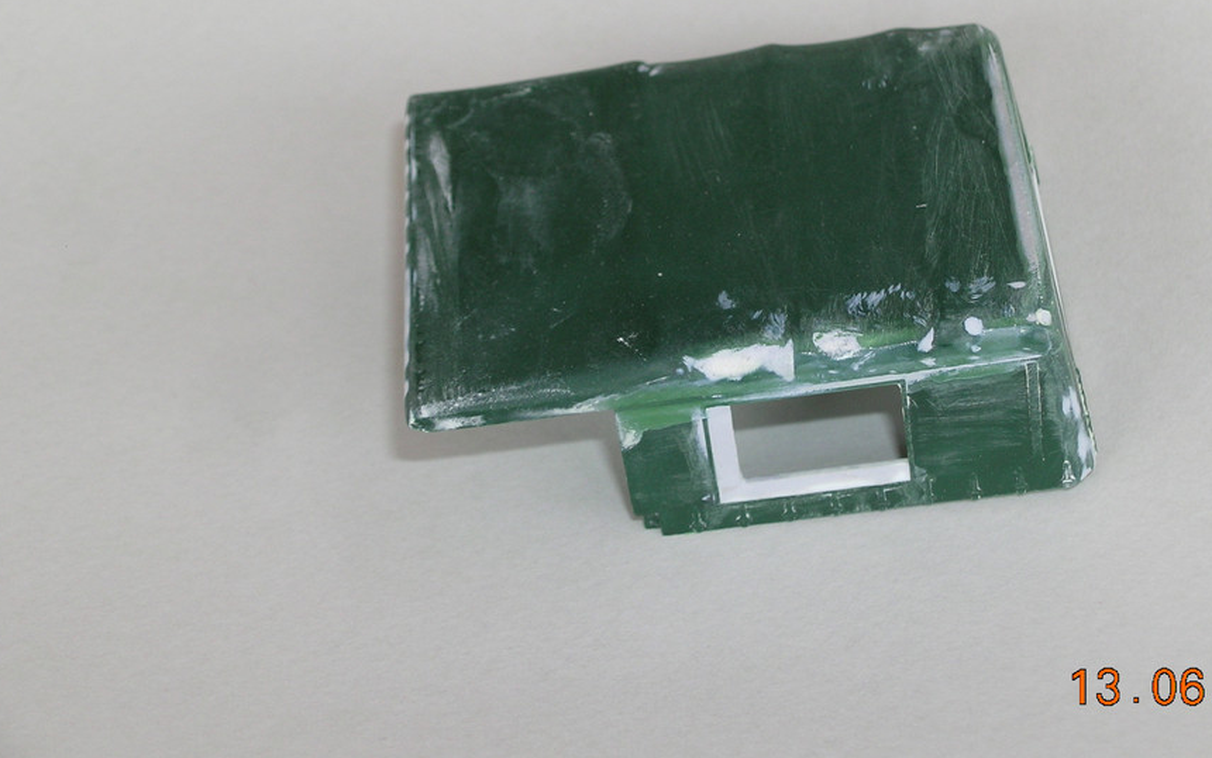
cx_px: 697
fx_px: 3040
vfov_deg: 14.2
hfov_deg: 22.5
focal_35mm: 92
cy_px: 241
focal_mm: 14.5
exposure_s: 1/60.3
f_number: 4.4
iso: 50
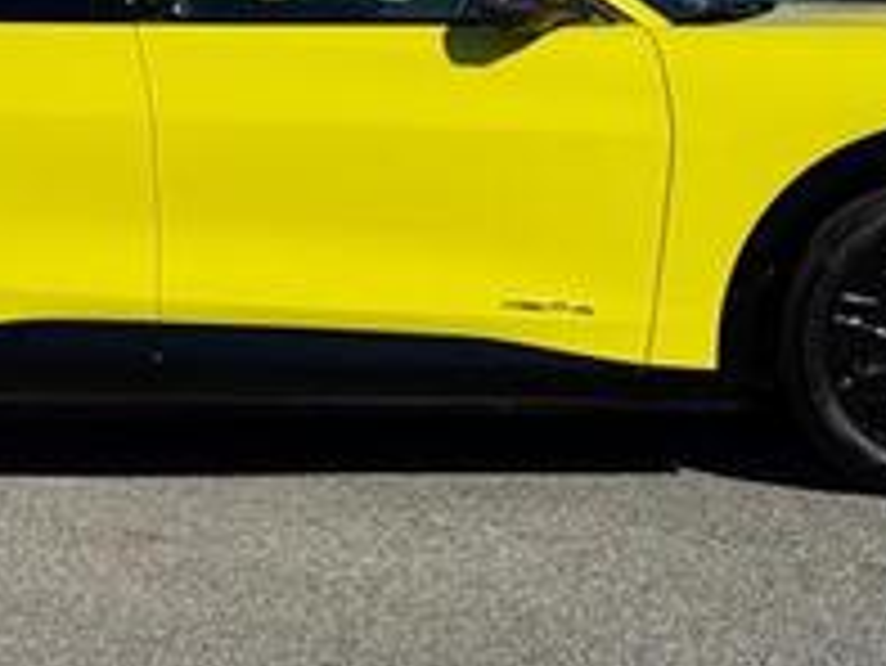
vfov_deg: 12.0
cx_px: 288
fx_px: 3150
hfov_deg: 16.0
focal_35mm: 123
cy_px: 189
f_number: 1.78
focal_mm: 6.76
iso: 80
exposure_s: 1/12500
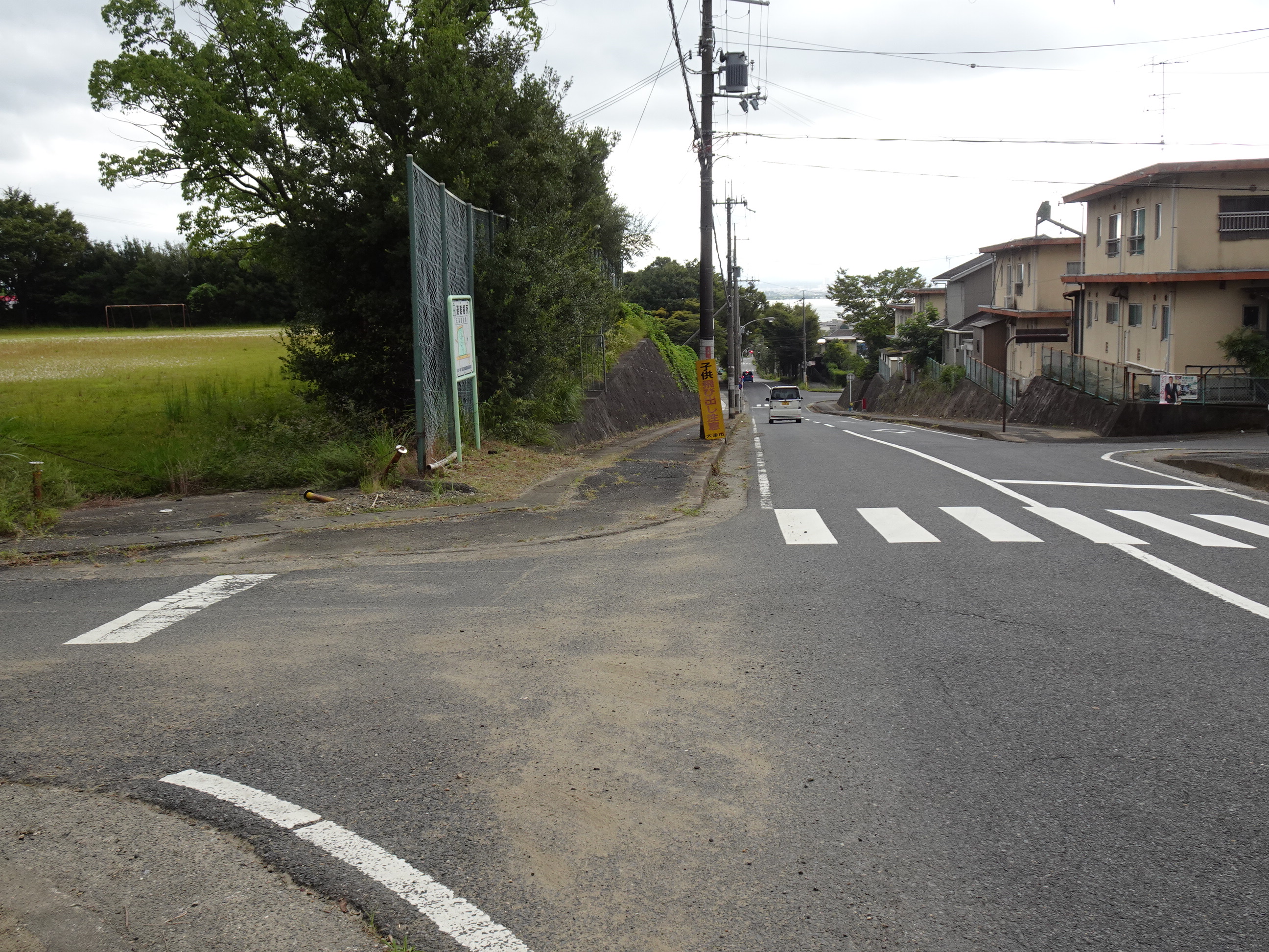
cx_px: 634
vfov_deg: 40.7
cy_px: 476
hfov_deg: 52.6
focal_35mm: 35
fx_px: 1283
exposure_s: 1/160
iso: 80
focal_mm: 5.9
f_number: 4
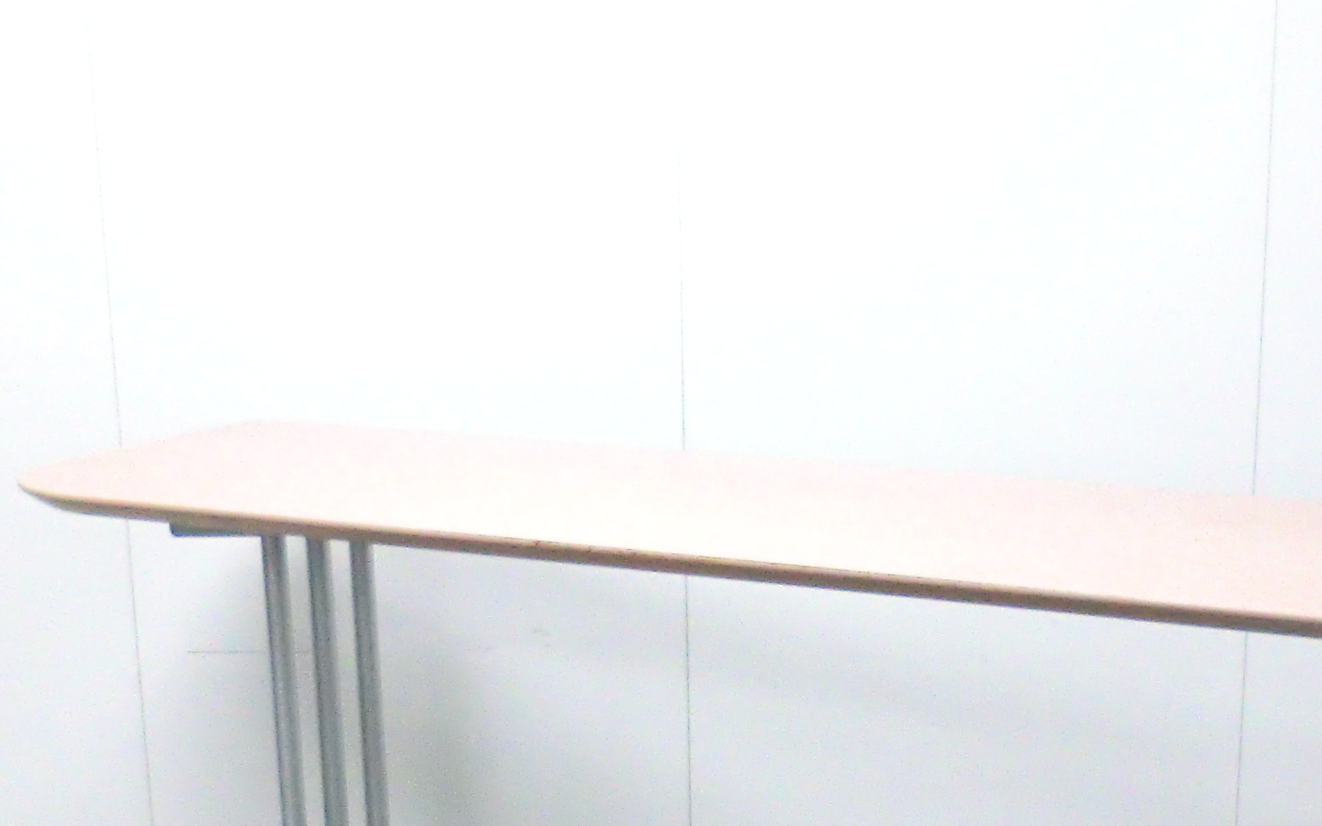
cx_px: 825
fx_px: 2306
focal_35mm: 64
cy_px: 788
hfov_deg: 31.9
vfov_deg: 19.8
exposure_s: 1/60
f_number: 3.2
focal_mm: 4.9
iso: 640
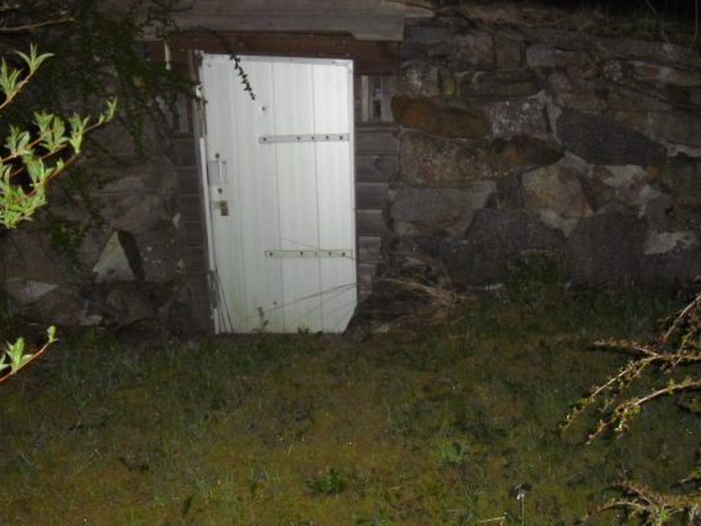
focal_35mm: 46
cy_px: 272
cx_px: 347
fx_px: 932
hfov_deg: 41.2
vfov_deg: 31.5
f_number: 2.8
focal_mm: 6.2
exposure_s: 1/60
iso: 400
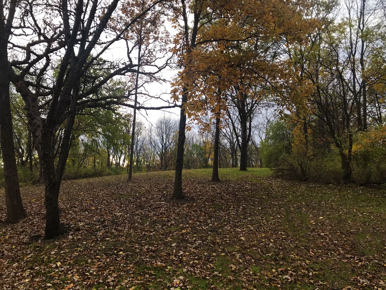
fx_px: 312
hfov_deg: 63.4
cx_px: 193
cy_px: 145
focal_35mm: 28
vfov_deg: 49.7
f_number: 1.8
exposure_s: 1/279
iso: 20
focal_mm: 3.99
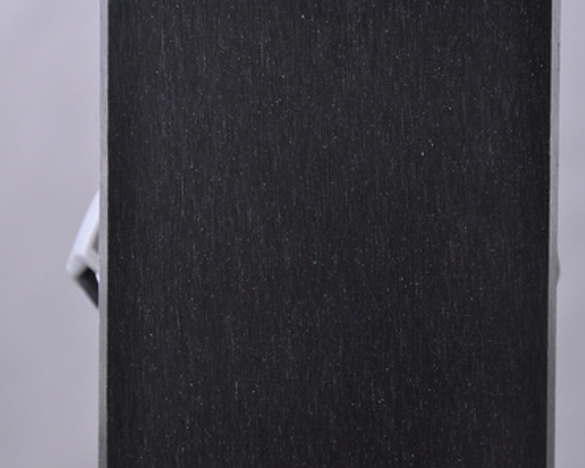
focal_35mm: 180
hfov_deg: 10.7
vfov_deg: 8.6
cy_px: 235
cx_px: 327
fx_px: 3109
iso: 3200
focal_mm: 105
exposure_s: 1/125
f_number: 9.5
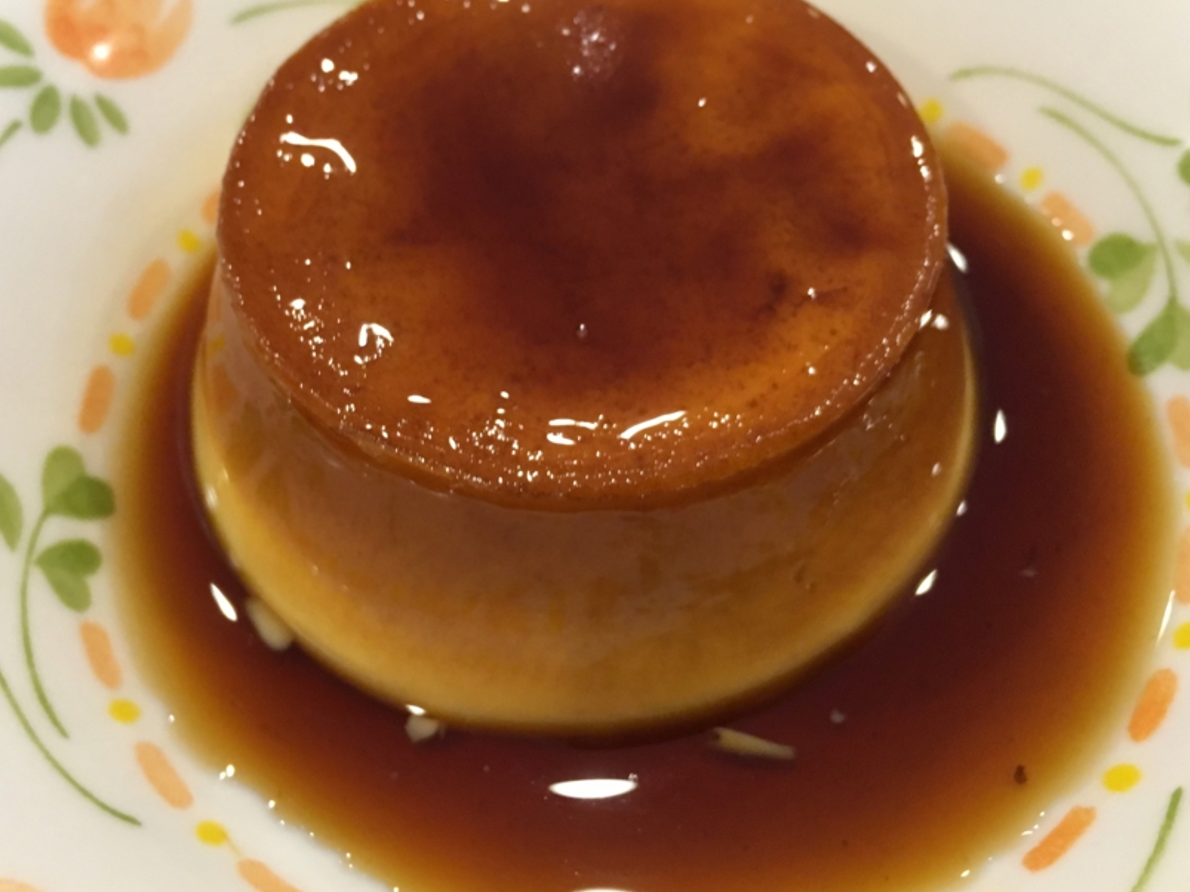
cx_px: 501
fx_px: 1272
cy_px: 373
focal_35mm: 37
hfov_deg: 49.9
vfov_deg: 38.6
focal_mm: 4.15
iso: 160
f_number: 2.2
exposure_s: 1/30
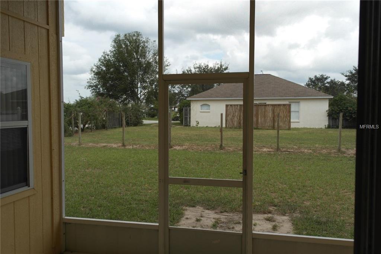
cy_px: 127
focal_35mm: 30
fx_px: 317
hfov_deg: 61.9
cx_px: 190
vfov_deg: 43.6
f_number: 5.6
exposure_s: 1/200
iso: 100
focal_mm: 20
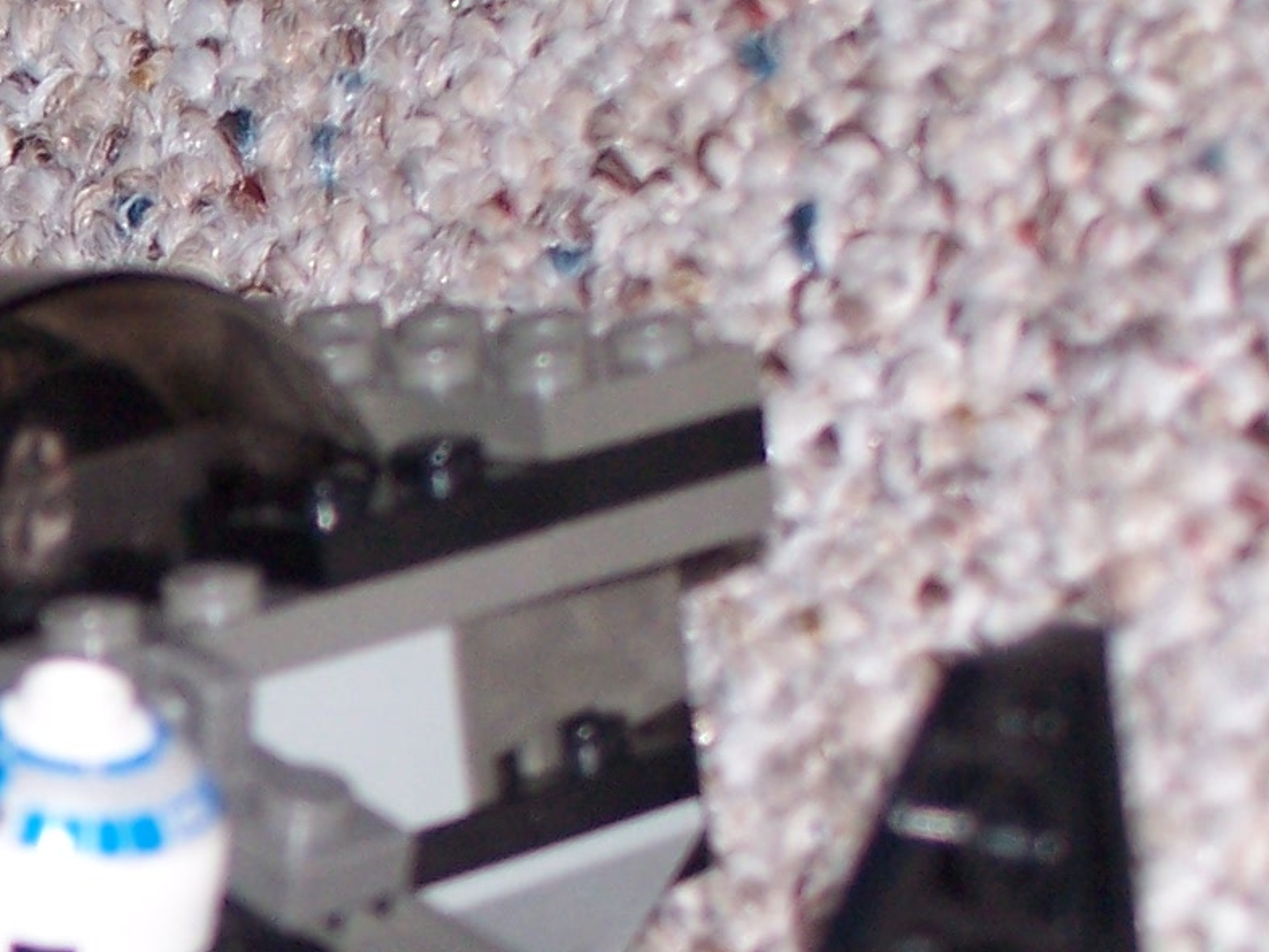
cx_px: -362
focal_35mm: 211
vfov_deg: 7.0
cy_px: 936
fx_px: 7737
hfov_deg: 9.2
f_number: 3.4
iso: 140
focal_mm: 12.3
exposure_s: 1/90
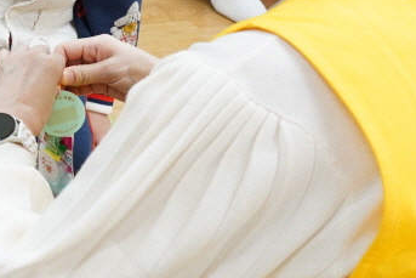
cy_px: 37
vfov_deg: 12.8
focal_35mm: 106
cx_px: -324
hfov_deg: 16.3
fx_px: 1225
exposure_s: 1/60
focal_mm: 28
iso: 2500
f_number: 5.6
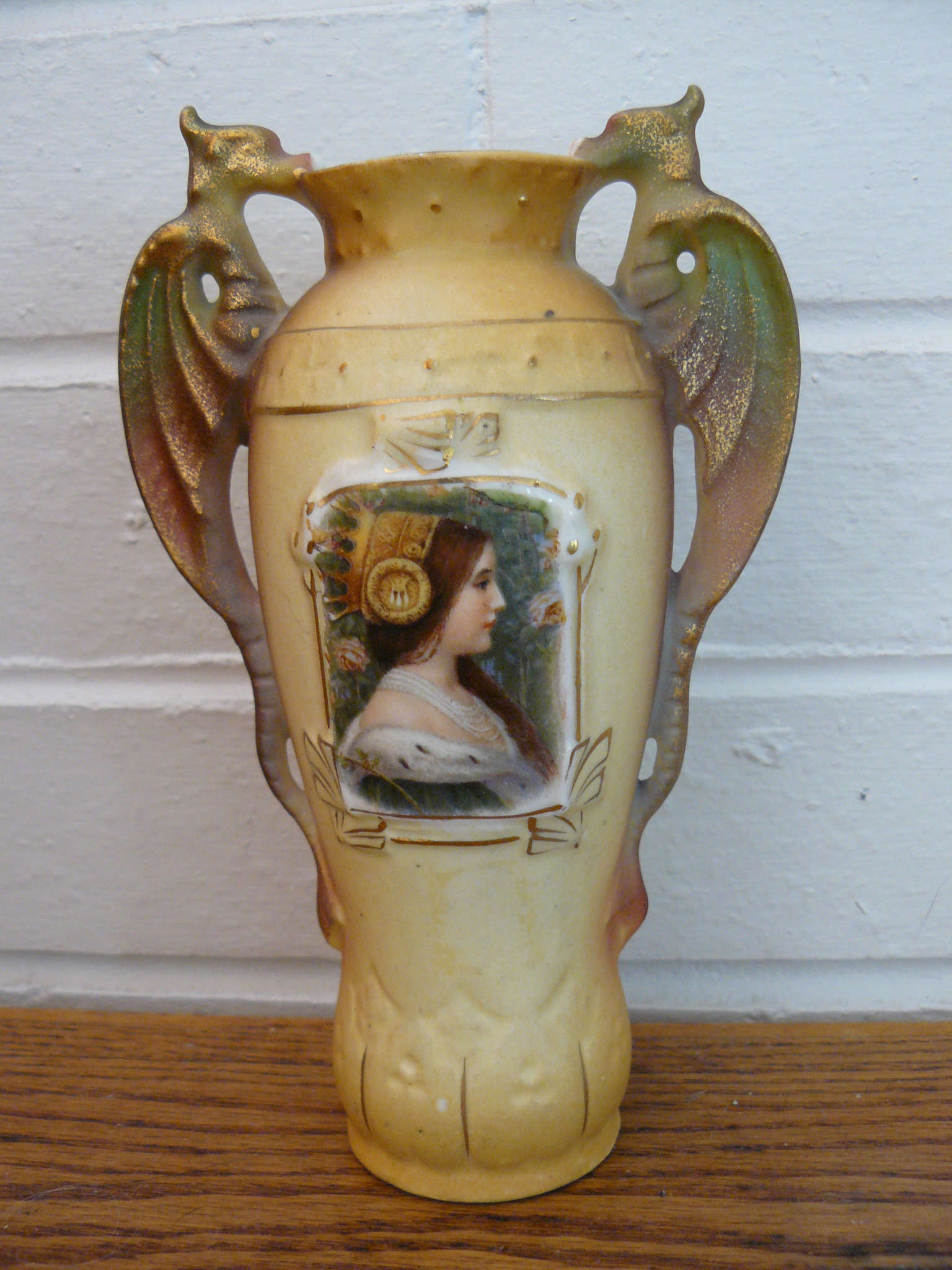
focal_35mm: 36
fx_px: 1320
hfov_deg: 39.7
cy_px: 635
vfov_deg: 51.4
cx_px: 476
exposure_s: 1/13
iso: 200
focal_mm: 6
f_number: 2.8
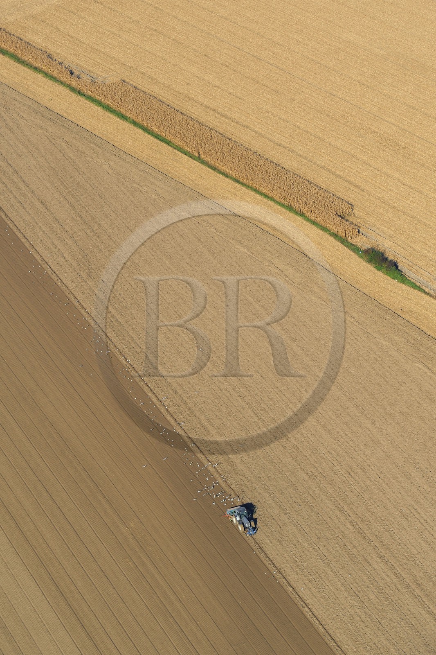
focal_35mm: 145
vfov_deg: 14.2
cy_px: 328
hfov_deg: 9.5
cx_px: 218
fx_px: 2635
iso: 400
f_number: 9
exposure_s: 1/800
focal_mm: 145
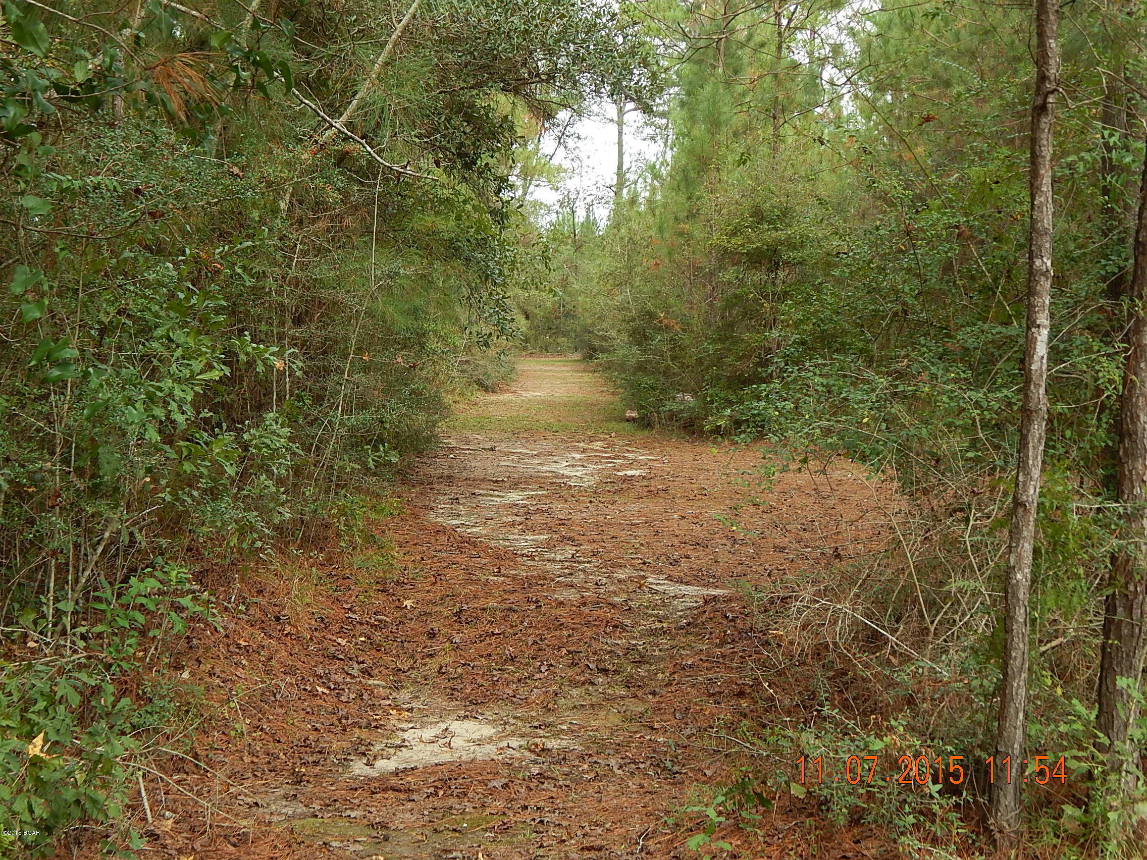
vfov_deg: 24.0
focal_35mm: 61
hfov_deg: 31.7
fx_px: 2021
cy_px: 430
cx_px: 574
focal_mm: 10.9
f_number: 4
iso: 125
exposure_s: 1/160
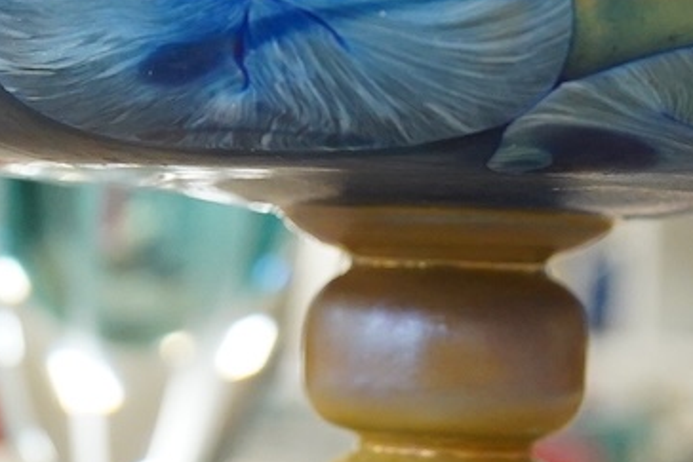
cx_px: 359
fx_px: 2677
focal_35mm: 139
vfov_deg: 9.9
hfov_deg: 14.8
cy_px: 137
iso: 3200
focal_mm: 30
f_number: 3.5
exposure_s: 1/320
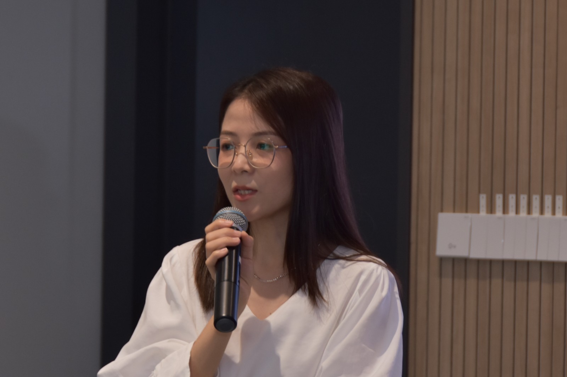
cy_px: 188
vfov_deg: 8.7
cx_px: 284
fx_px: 2479
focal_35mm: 158
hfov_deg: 13.0
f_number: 6.3
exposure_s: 1/60
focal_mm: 105
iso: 500
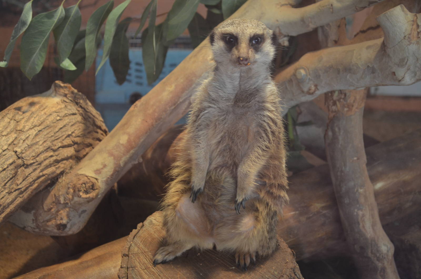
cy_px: 140
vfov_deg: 18.8
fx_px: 840
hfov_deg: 28.1
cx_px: 210
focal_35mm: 72
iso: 720
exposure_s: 1/60
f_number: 5.3
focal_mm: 48
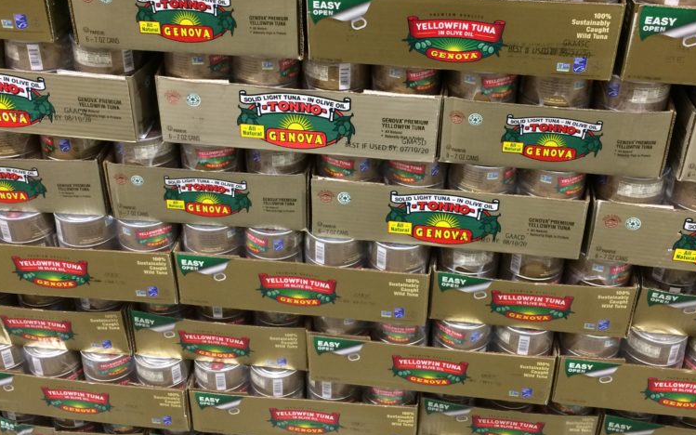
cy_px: 139
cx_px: 350
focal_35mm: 42
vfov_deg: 30.3
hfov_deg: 47.2
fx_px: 797
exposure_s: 1/33
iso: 200
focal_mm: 4.15
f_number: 2.2
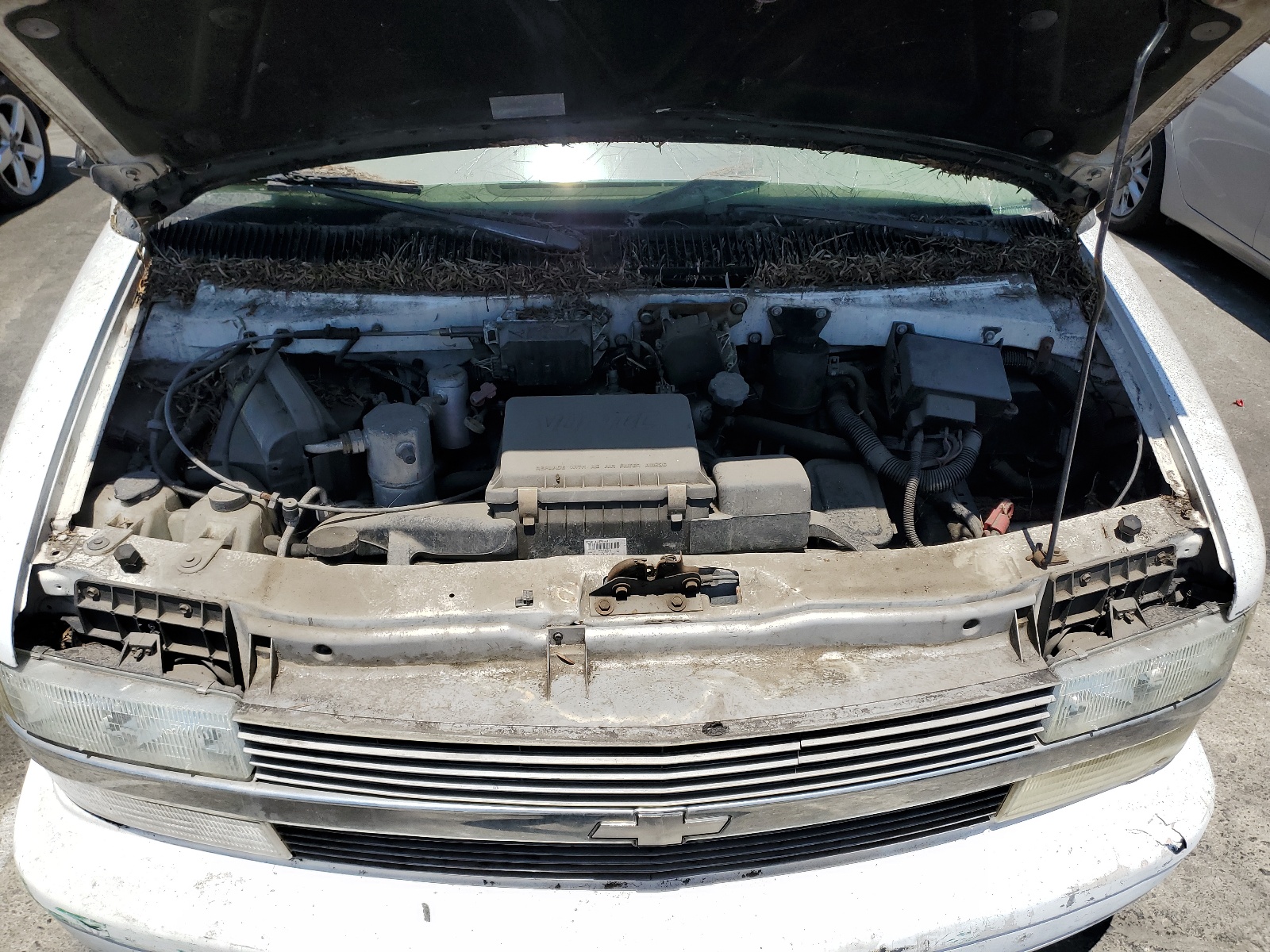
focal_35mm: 26
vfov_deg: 53.1
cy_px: 476
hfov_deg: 67.3
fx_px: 954
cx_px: 635
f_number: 1.5
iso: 50
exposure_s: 1/3333
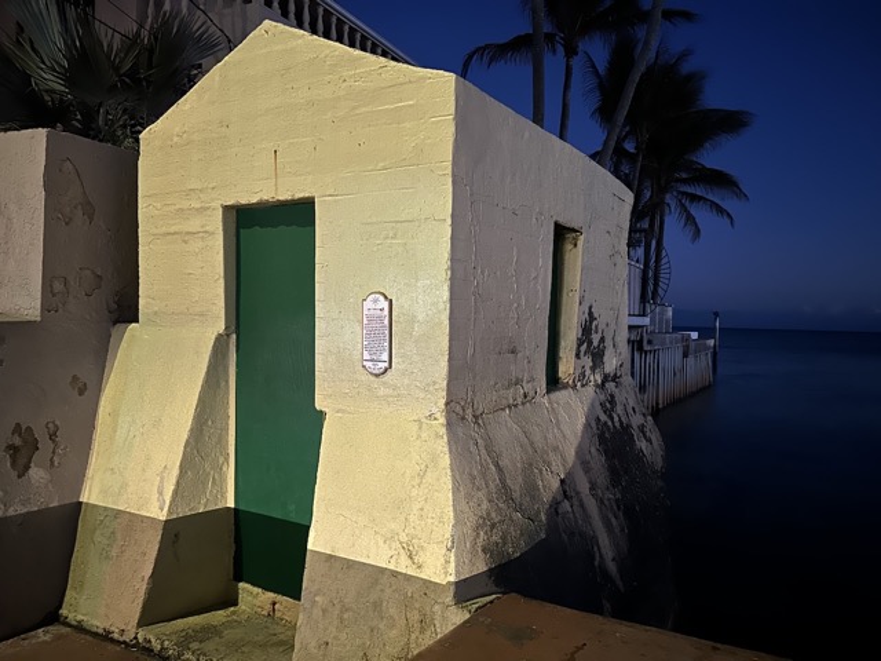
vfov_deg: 53.1
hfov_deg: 67.3
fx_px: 662
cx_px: 440
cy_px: 330
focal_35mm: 26
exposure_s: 1/9
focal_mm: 5.7
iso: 800
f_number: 1.5
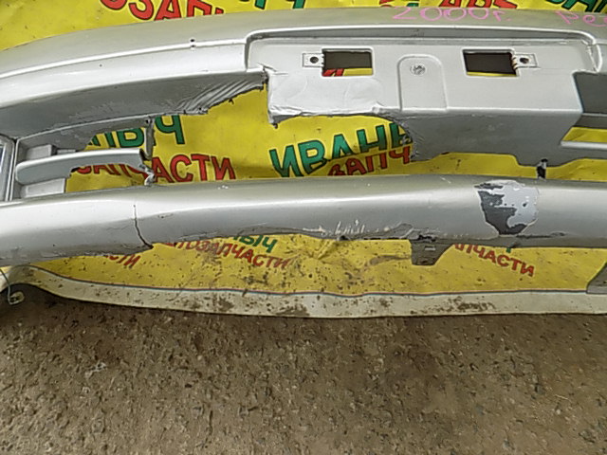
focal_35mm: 23
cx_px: 304
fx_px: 403
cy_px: 228
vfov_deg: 58.9
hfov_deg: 73.9
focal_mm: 4
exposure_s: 1/320
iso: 80
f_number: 3.1
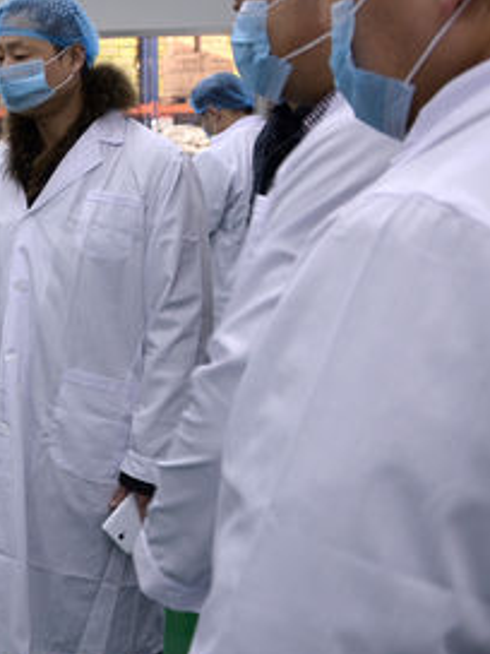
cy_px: 218
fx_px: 1151
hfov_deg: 20.4
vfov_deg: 31.4
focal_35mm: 61
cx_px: -259
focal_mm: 18
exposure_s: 1/25
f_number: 3.5
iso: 200
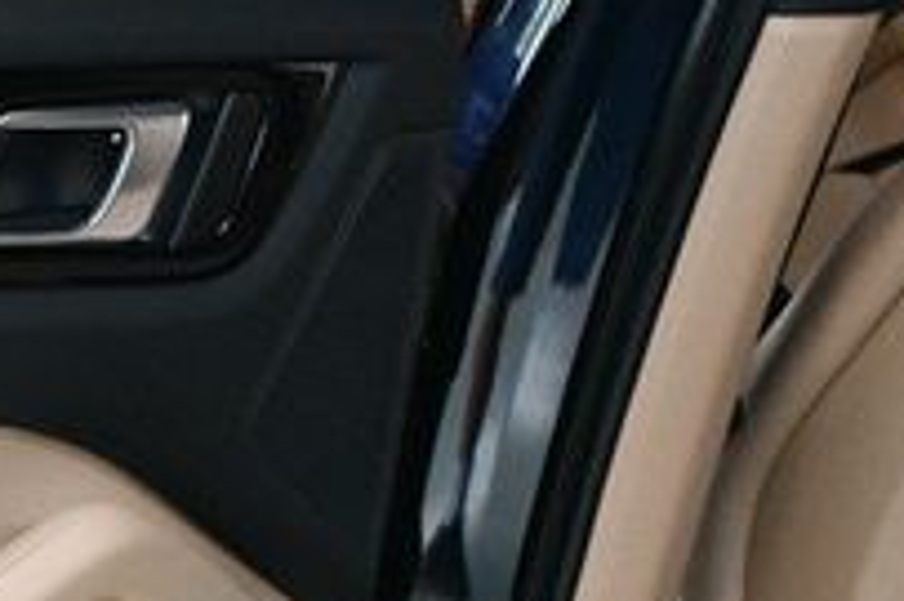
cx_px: -383
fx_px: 2609
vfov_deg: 13.0
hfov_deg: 17.9
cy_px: 619
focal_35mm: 104
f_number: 3.5
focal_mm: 22
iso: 3200
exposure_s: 1/100
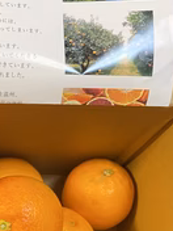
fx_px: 393
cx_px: -12
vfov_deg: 31.5
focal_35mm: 59
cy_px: 198
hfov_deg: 23.5
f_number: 1.8
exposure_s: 1/33
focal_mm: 4.25
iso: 400
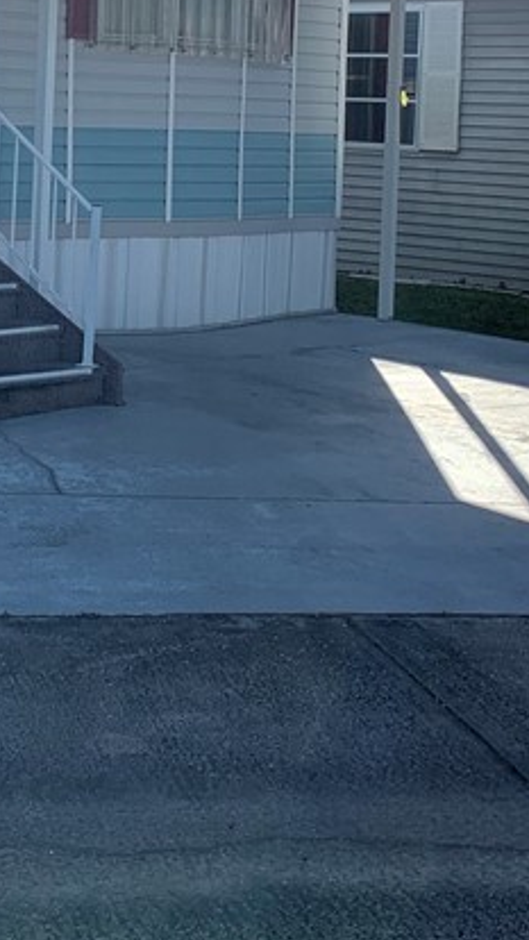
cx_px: -120
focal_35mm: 70
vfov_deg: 29.2
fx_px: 1745
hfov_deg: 16.5
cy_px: 145
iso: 25
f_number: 1.8
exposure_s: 1/2208
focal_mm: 4.25
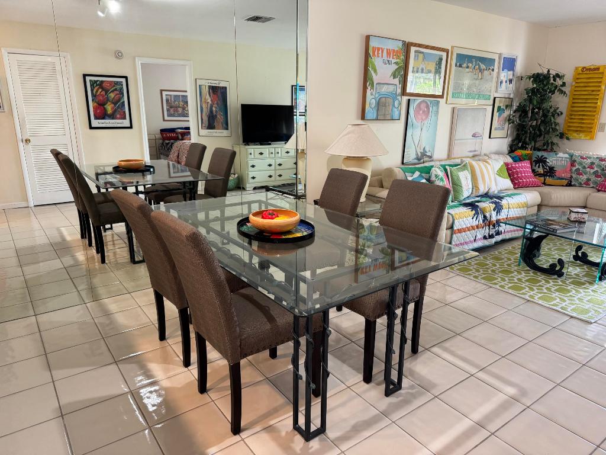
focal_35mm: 24
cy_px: 228
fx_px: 420
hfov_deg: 71.6
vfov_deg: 56.8
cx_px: 303
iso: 200
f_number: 1.78
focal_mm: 6.76
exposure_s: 1/60
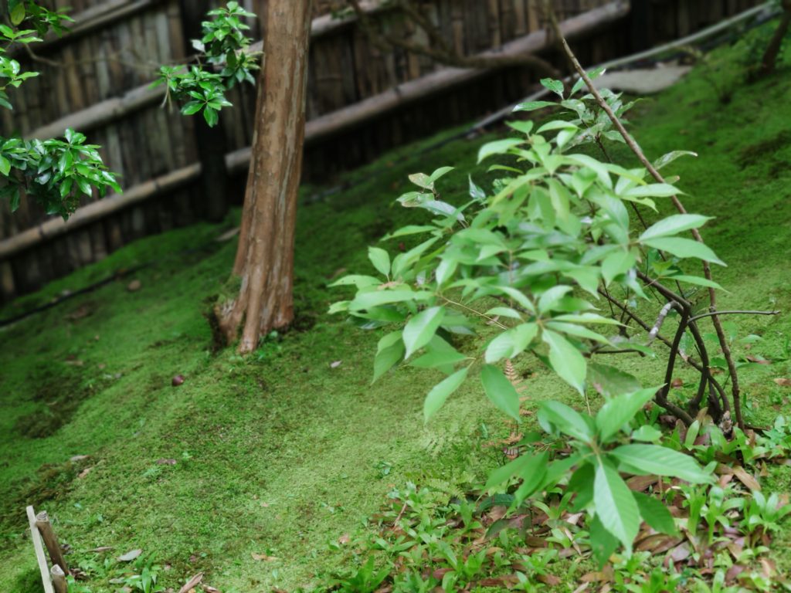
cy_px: 296
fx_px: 937
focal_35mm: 41
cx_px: 396
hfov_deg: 45.8
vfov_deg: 35.1
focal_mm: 8.16
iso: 593
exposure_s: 1/100
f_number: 2
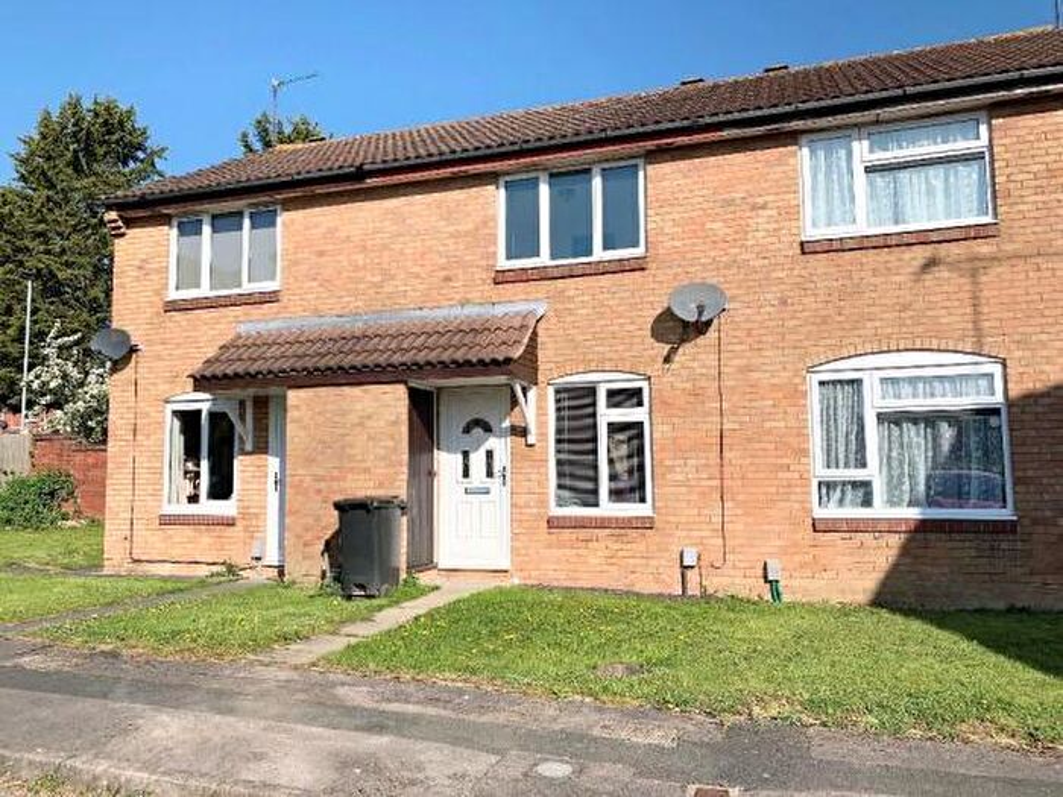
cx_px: 532
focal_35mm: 26
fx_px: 798
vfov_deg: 53.1
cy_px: 398
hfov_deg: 67.3
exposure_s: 1/2915
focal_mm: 4.25
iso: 25
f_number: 1.8
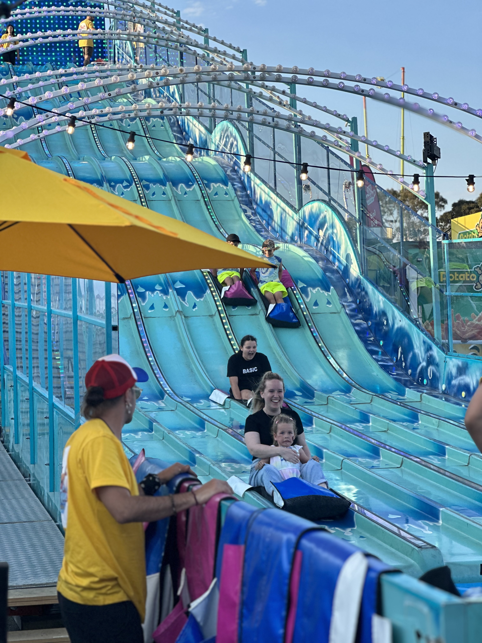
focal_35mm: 77
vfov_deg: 25.3
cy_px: 322
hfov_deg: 19.1
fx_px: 1430
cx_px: 241
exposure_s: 1/149
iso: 20
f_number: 2.8
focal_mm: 9
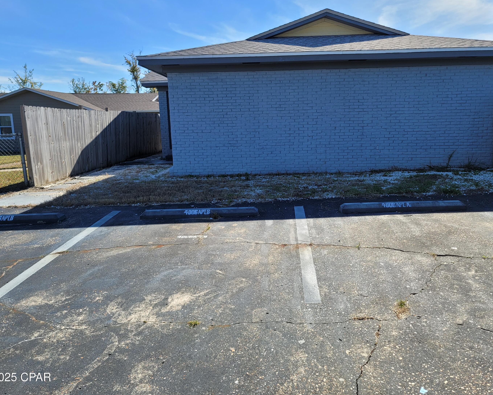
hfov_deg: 64.1
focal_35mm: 27
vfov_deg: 53.2
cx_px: 255
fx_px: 394
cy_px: 191
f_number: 1.8
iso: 20
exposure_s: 1/777
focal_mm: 7
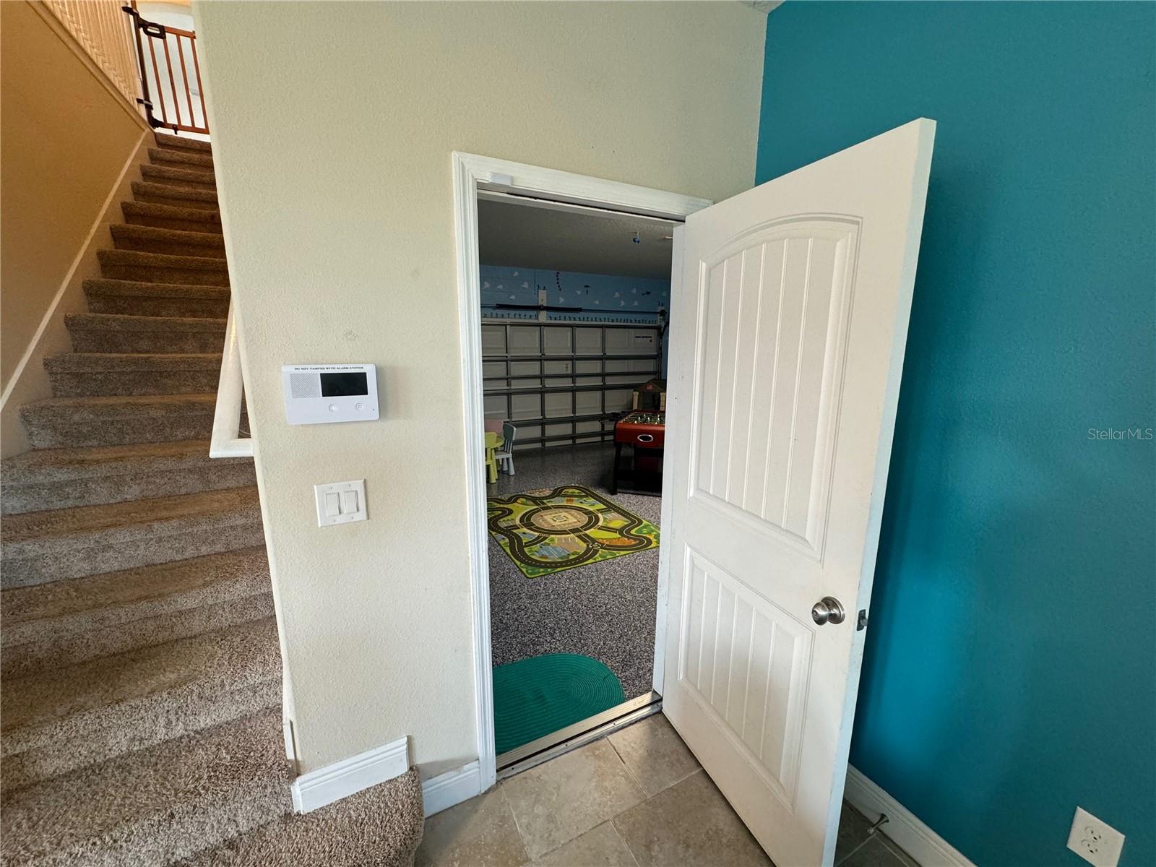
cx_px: 578
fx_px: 468
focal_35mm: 14
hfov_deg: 102.1
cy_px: 434
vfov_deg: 85.7
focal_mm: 2.22
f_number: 2.2
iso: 250
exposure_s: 1/60
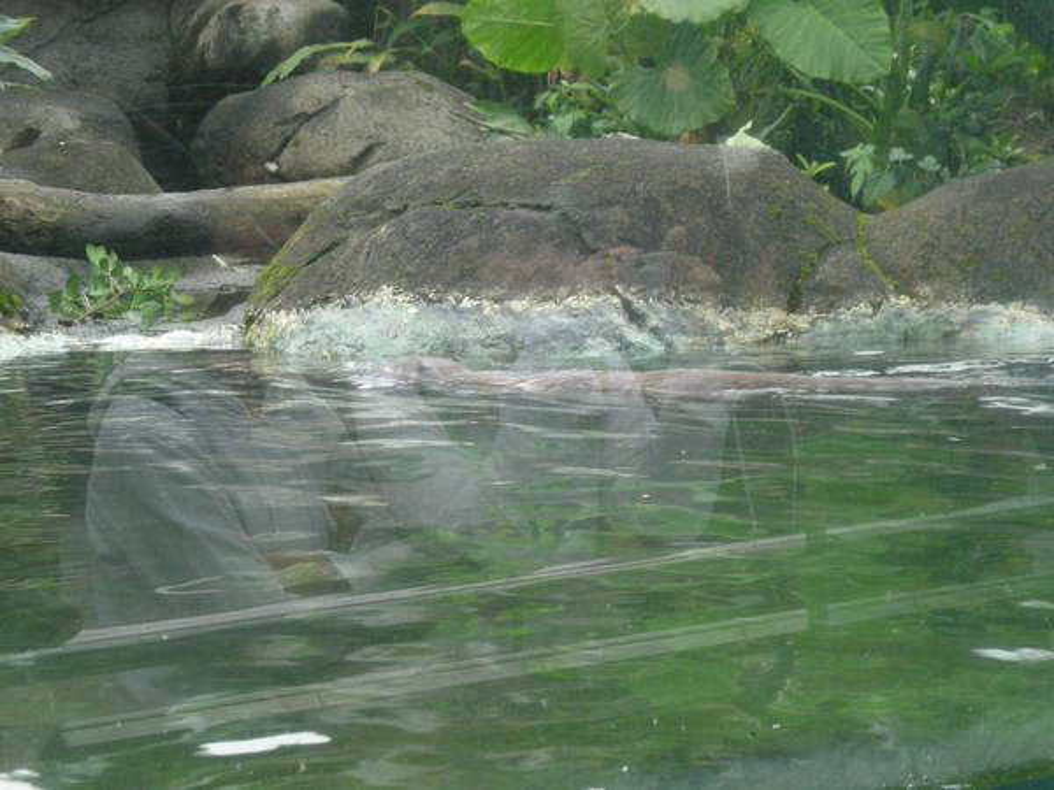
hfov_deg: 18.7
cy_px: 395
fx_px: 3197
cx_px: 527
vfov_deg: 14.1
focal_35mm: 105
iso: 106
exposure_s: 1/61.4
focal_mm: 17.1
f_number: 4.7
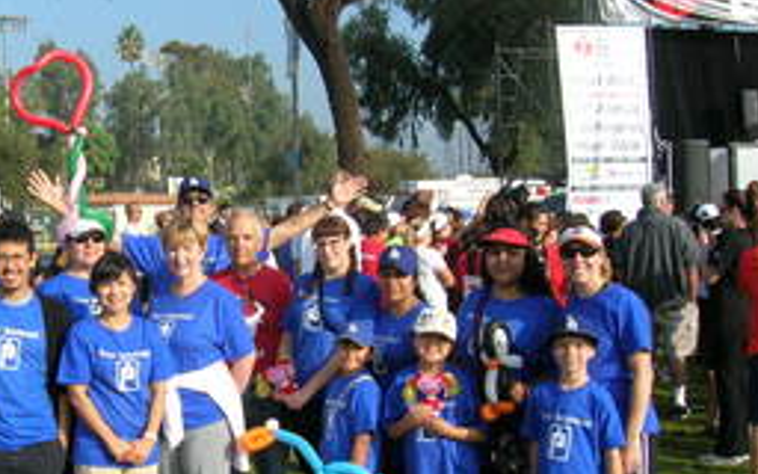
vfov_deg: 23.6
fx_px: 1136
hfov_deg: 36.3
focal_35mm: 55
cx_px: 218
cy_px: 236
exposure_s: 1/252
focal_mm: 5.7
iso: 50
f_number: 4.9
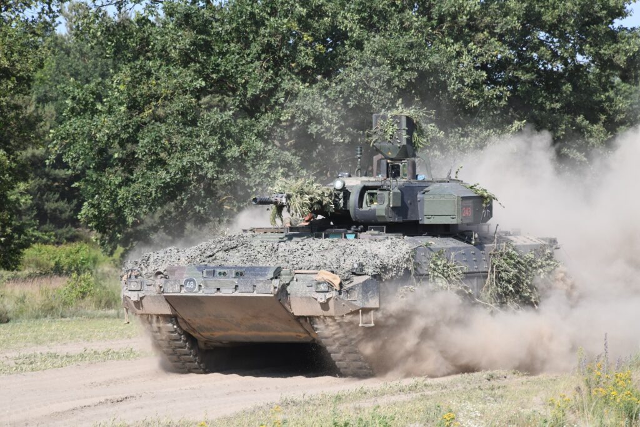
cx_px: 320
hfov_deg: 6.9
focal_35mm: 300
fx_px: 5334
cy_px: 214
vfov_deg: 4.6
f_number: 20
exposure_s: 1/400
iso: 1400
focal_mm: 300
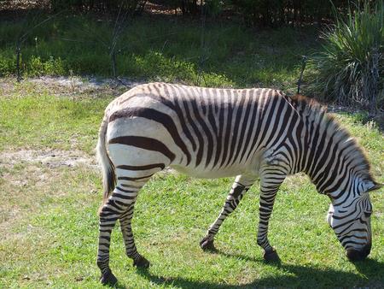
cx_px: 192
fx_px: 932
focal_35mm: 84
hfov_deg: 23.3
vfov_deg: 17.6
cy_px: 144
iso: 100
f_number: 3.5
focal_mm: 17.8
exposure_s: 1/400
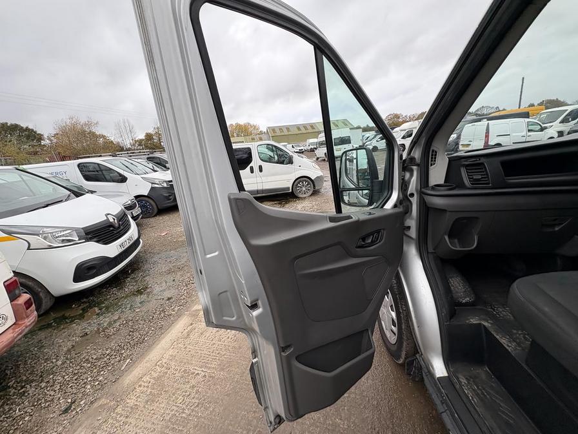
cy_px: 217
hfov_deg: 102.1
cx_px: 289
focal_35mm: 14
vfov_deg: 85.7
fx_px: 234
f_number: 2.2
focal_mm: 2.22
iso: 50
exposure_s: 1/196
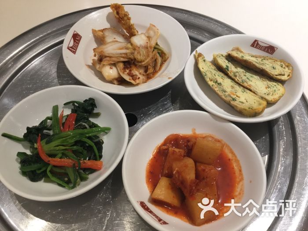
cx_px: 154
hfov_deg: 58.4
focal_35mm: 31
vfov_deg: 45.4
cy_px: 116
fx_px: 276
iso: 100
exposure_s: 1/33
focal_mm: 3.3
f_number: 2.4
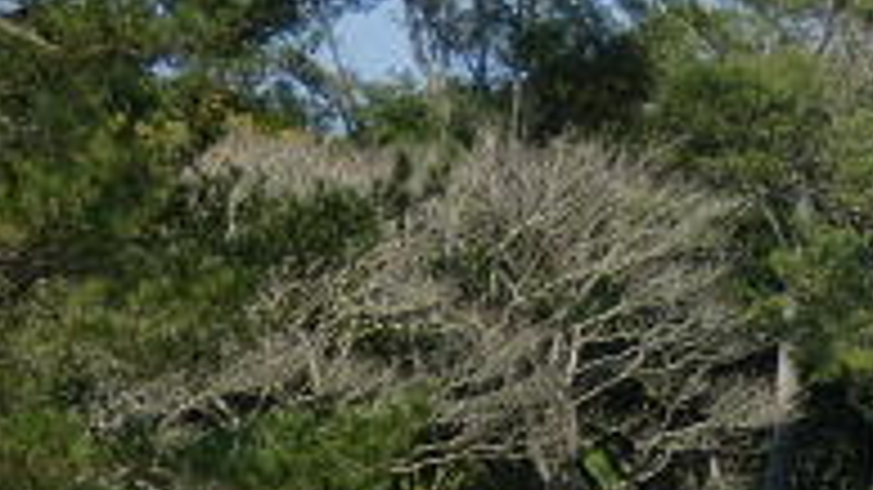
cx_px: 932
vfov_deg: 3.2
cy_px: 953
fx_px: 8817
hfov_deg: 5.7
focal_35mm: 381
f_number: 5.9
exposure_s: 1/250
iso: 64
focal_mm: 18.9
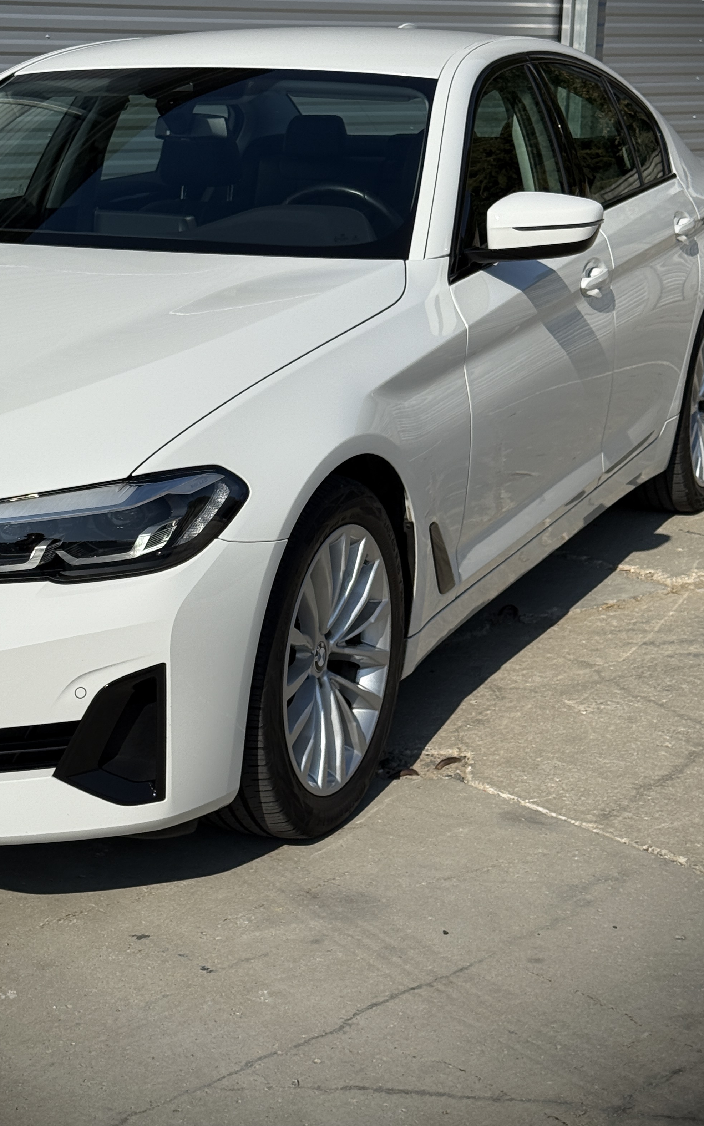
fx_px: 1995
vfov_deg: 31.5
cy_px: 482
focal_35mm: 65
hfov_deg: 20.0
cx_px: 260
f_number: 1.78
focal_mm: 6.76
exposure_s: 1/9901
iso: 64
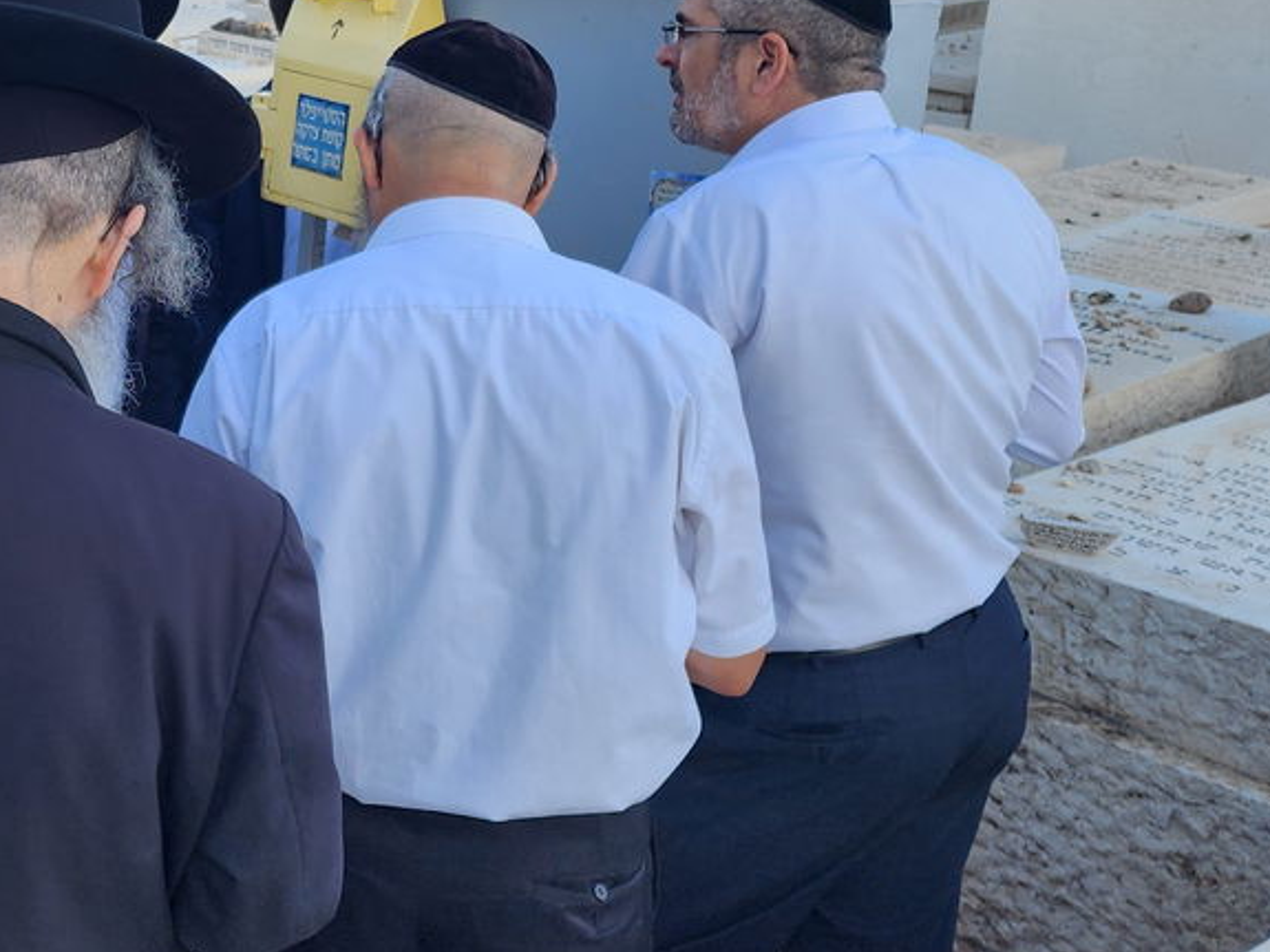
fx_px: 2054
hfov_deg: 30.9
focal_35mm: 56
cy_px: 210
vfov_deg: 25.7
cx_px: -102
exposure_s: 1/272
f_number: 1.8
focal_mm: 6.4
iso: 12
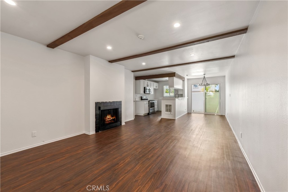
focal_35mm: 14
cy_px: 96
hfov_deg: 104.3
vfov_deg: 81.1
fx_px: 112
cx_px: 144
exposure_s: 1/25
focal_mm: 14
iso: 100
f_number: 10
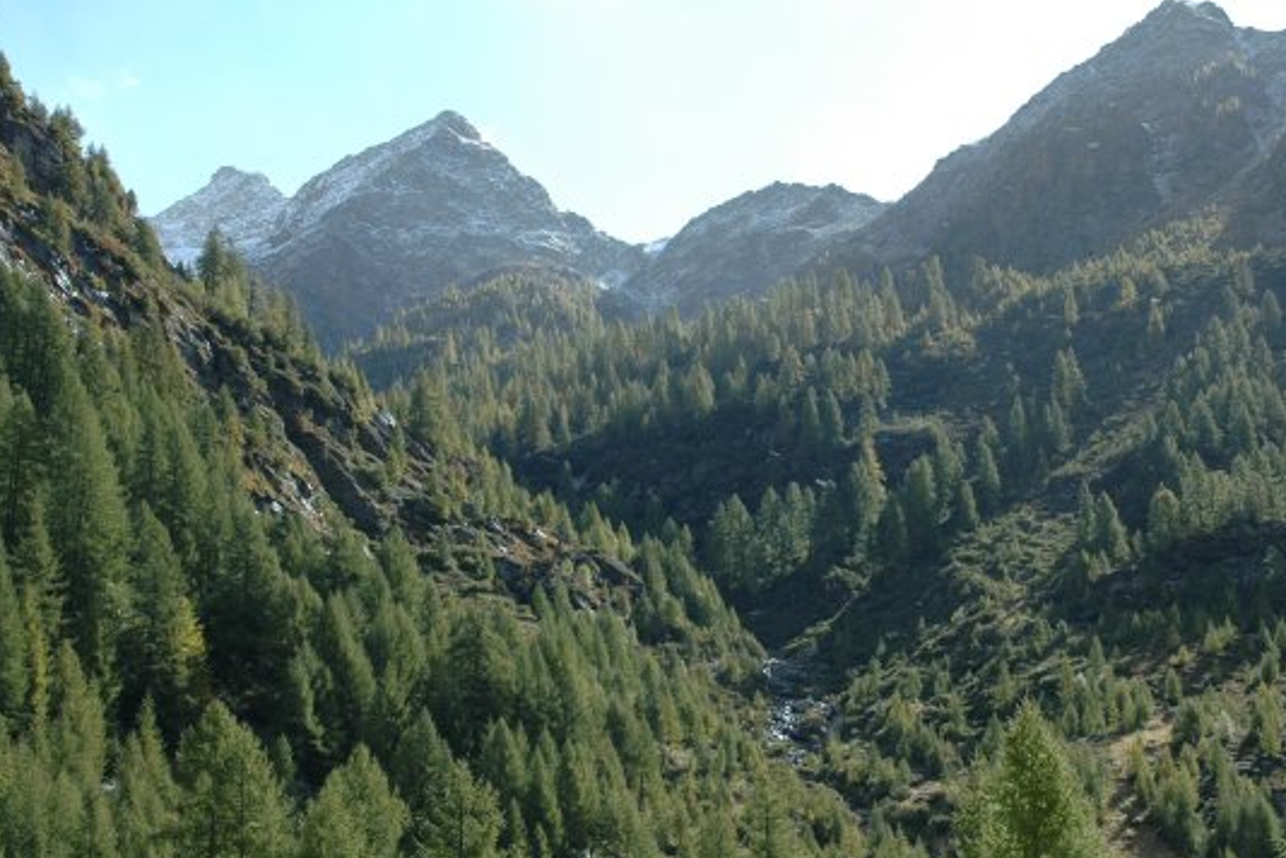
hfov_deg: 34.1
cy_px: 540
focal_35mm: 59
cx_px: 698
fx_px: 2096
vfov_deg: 23.1
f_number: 8
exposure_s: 1/250
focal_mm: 29
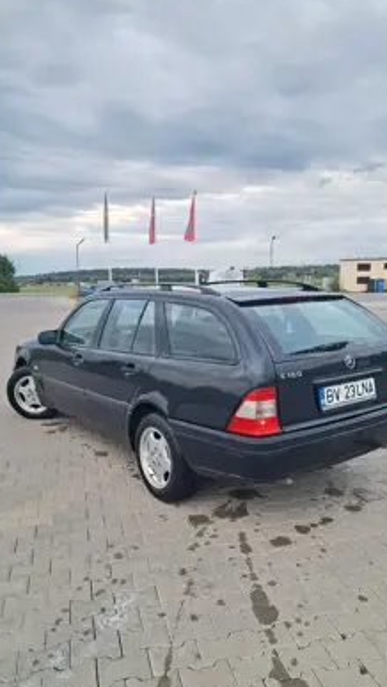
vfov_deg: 69.8
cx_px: 194
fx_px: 492
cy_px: 344
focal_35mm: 27
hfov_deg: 42.9
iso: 50
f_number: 1.8
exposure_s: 1/50
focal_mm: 5.23
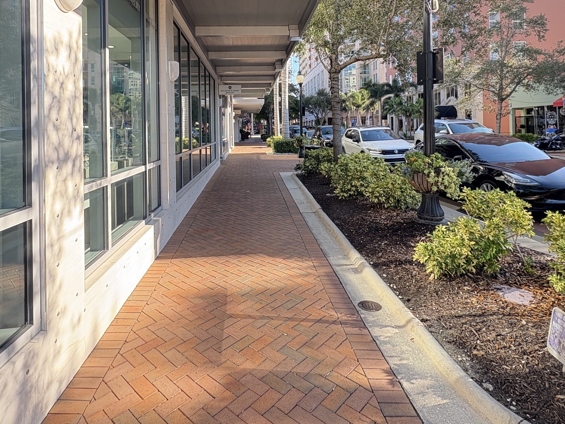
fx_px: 359
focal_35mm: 22
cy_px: 129
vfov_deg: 59.2
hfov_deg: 76.2
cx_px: 257
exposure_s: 1/143
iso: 64
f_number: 2.2
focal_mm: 2.22
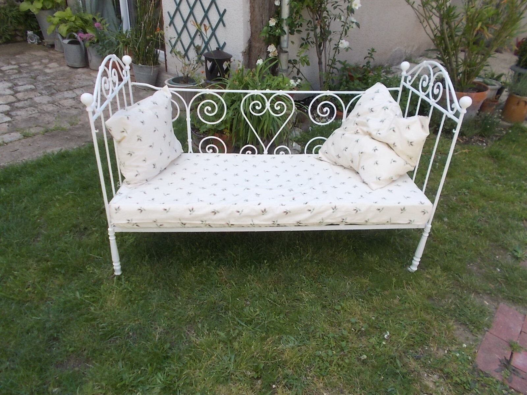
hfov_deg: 67.3
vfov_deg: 53.1
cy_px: 198
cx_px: 264
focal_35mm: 26
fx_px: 396
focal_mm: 4.6
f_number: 3.2
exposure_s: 1/320
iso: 80
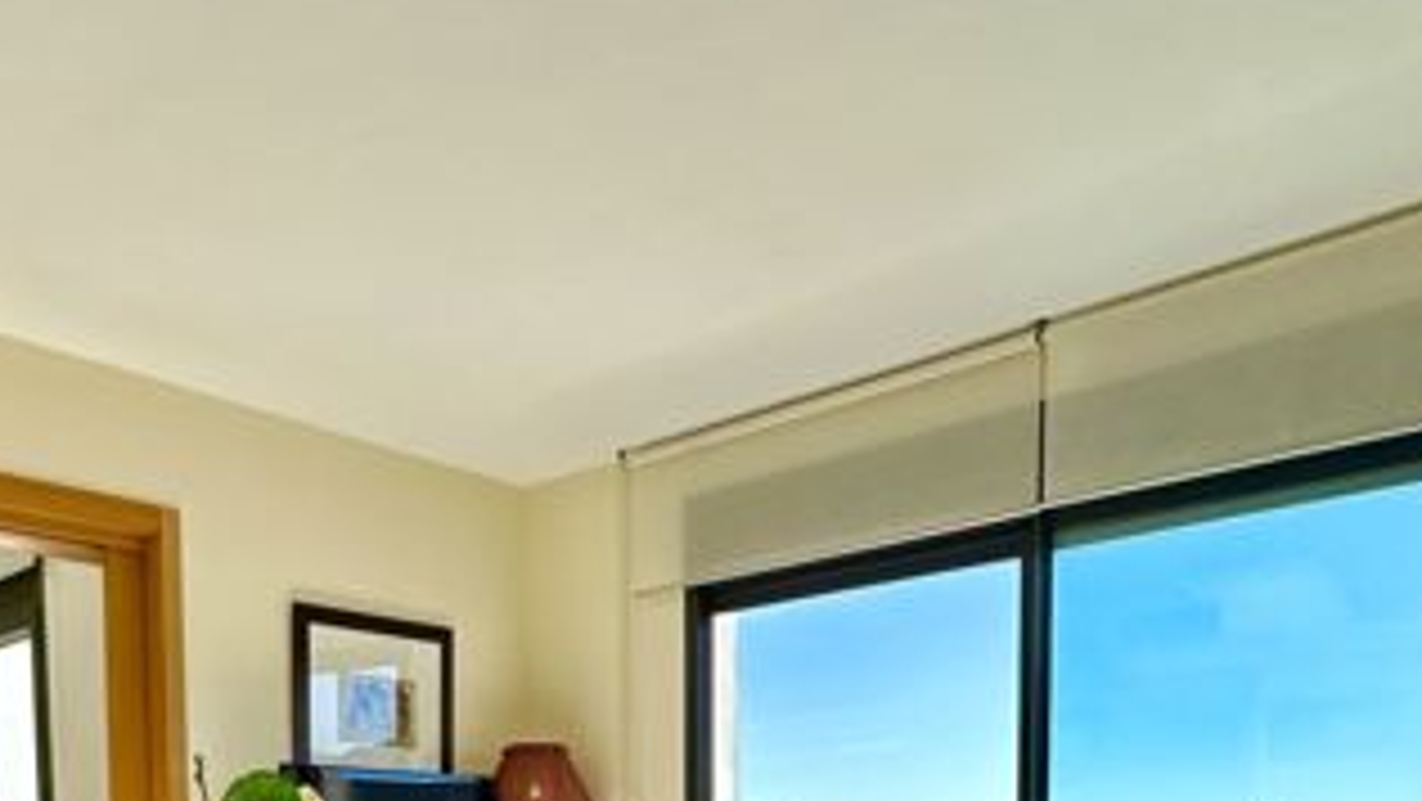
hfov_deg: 56.0
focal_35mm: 34
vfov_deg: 29.5
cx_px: 412
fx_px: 1282
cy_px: 976
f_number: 2.2
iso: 40
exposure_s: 1/812
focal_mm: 2.22
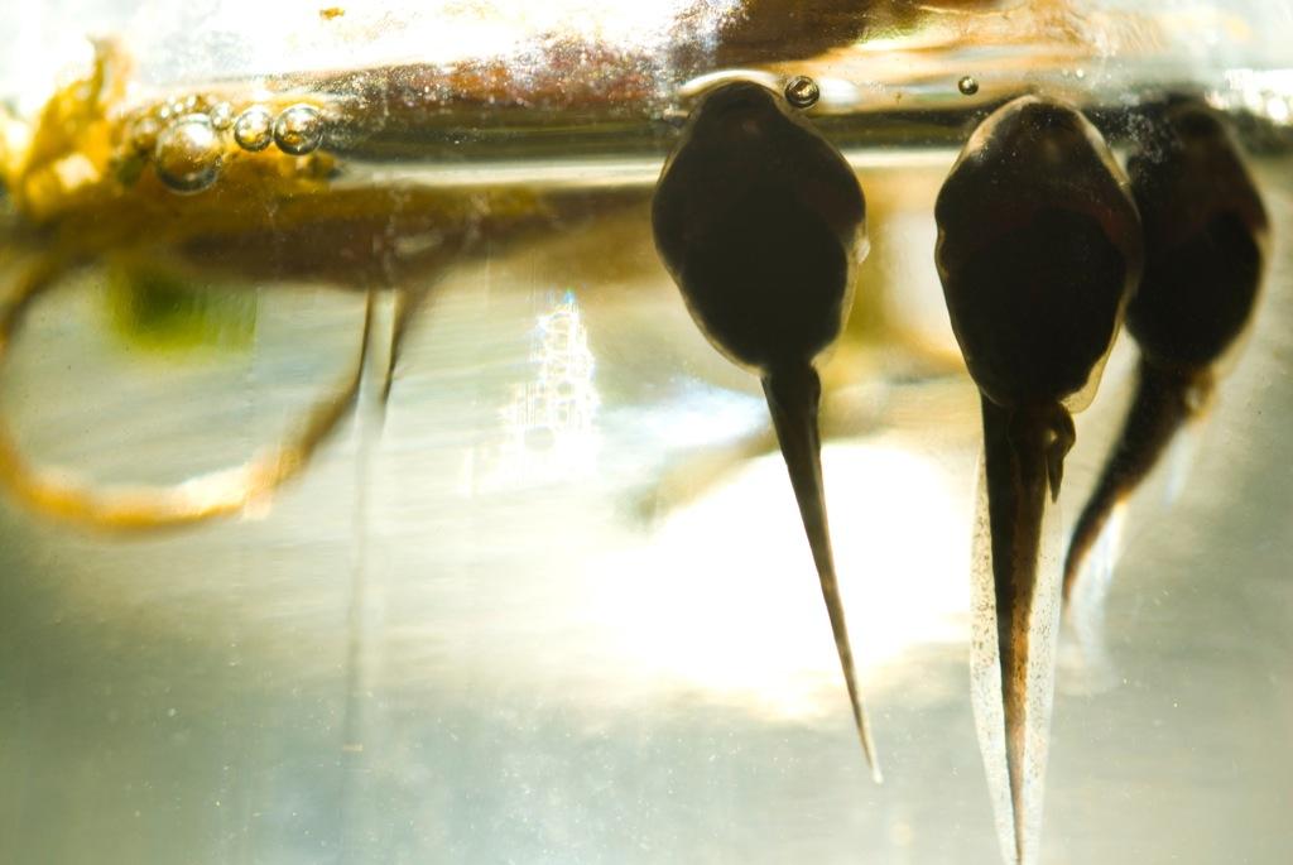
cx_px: 646
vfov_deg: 15.2
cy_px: 432
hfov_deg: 22.6
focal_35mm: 90
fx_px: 3236
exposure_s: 1/100
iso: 100
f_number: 10
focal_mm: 60
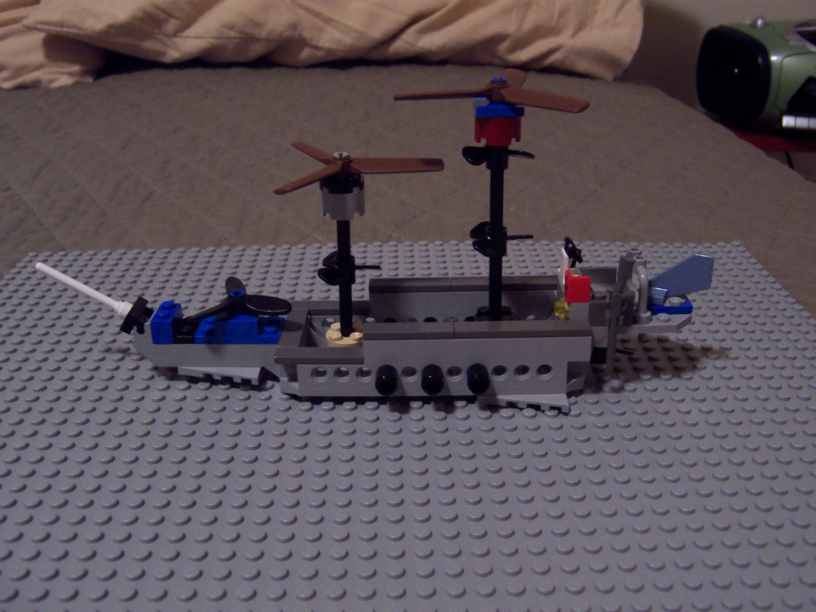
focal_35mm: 36
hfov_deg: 51.4
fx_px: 849
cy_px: 306
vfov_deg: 39.7
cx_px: 408
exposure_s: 1/8
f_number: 2.8
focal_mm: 5.6
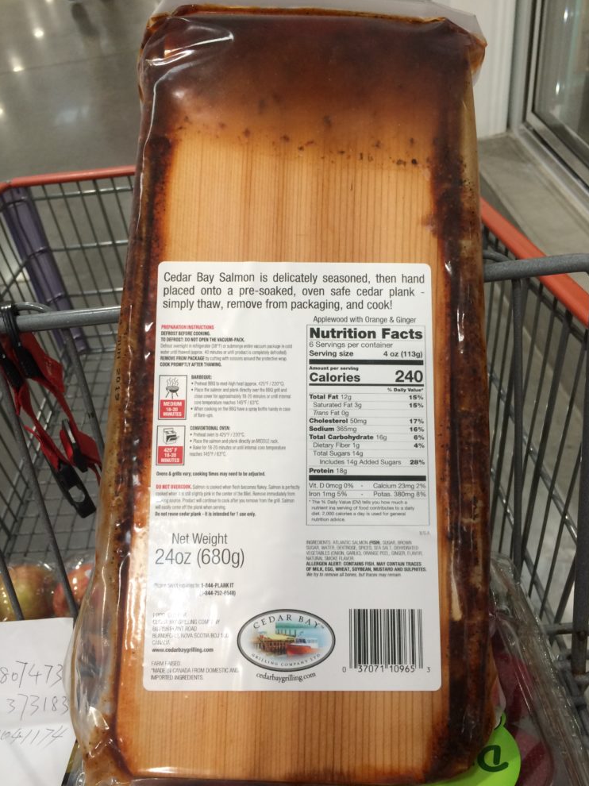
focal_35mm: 30
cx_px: 298
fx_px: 681
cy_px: 405
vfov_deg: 60.0
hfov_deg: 46.8
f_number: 2.2
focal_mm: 4.15
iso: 40
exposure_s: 1/33
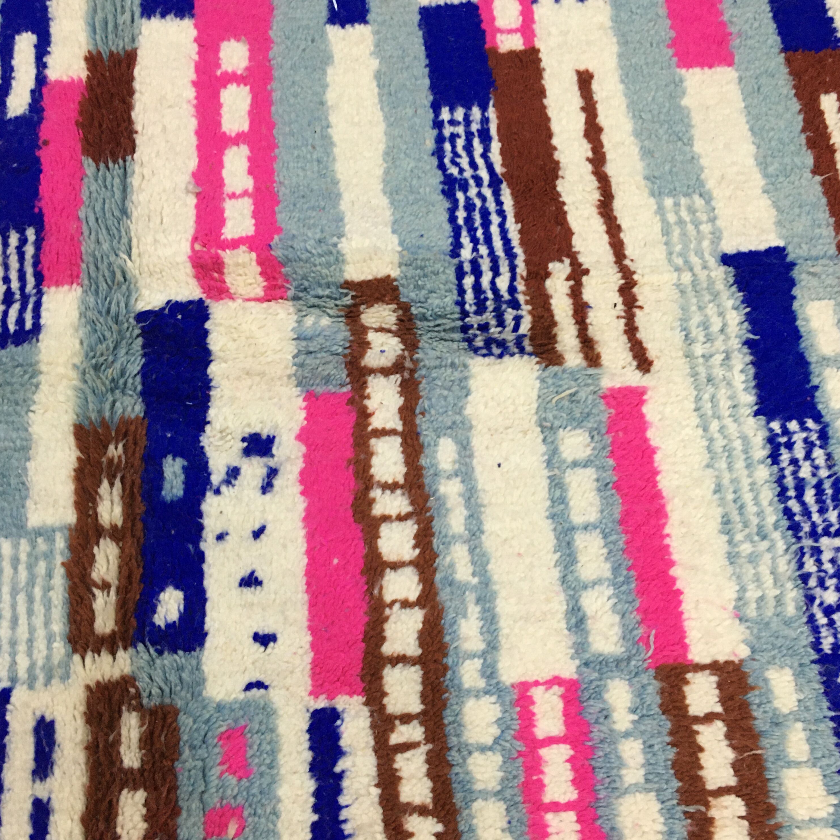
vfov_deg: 47.2
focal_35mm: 35
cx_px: 415
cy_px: 434
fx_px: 961
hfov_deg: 47.2
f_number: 2.2
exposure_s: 1/33
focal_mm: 4.15
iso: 160
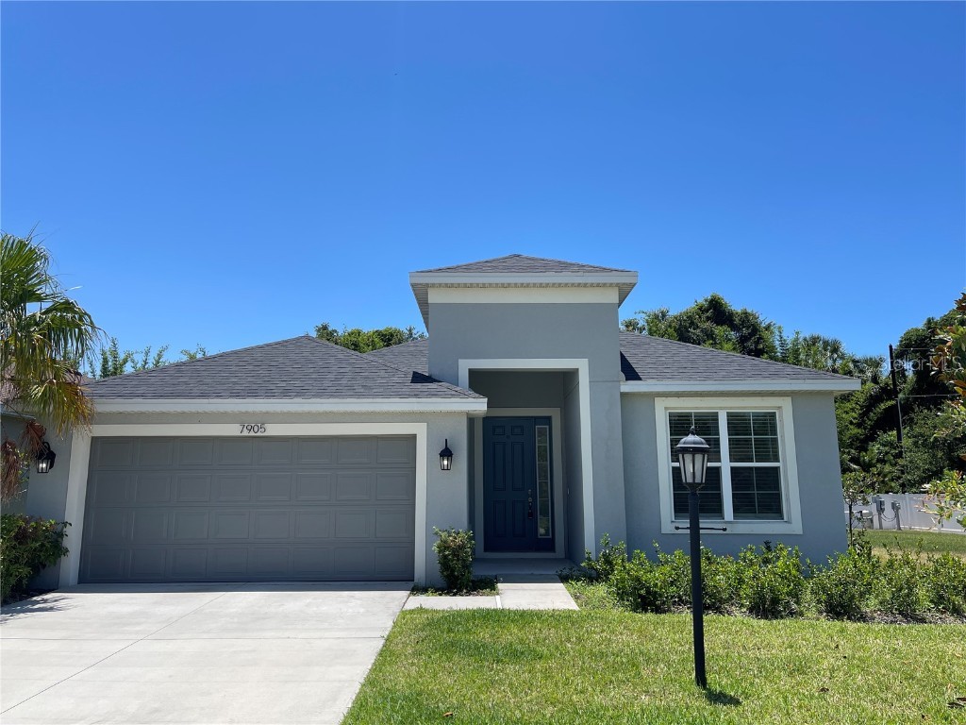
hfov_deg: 67.3
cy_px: 362
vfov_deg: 53.1
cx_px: 483
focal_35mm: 26
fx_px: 726
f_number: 1.6
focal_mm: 5.1
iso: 50
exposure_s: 1/2717
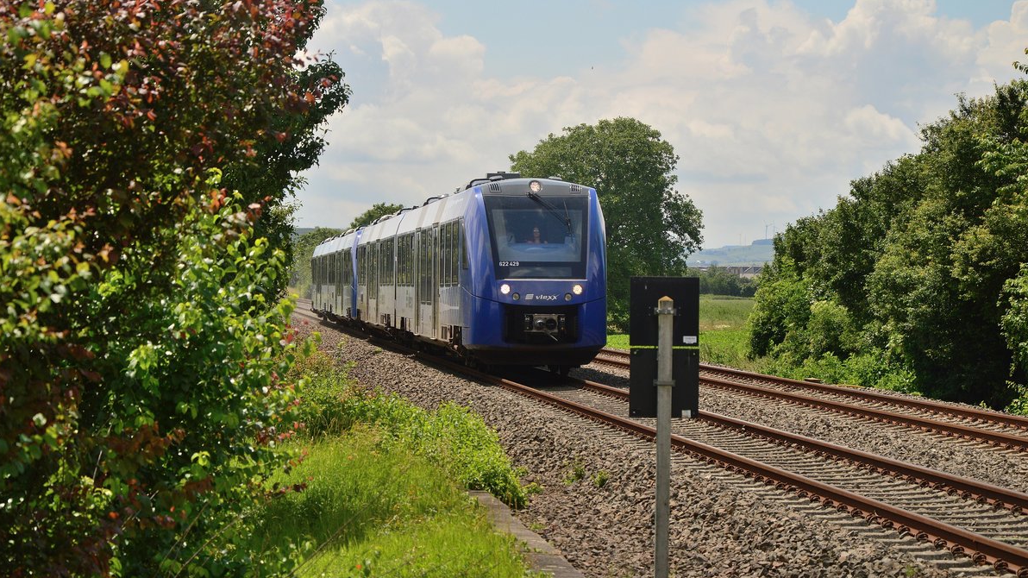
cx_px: 513
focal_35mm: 119
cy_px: 288
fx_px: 3230
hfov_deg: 18.1
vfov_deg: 10.2
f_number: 8
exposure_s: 1/800
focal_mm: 75
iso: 200
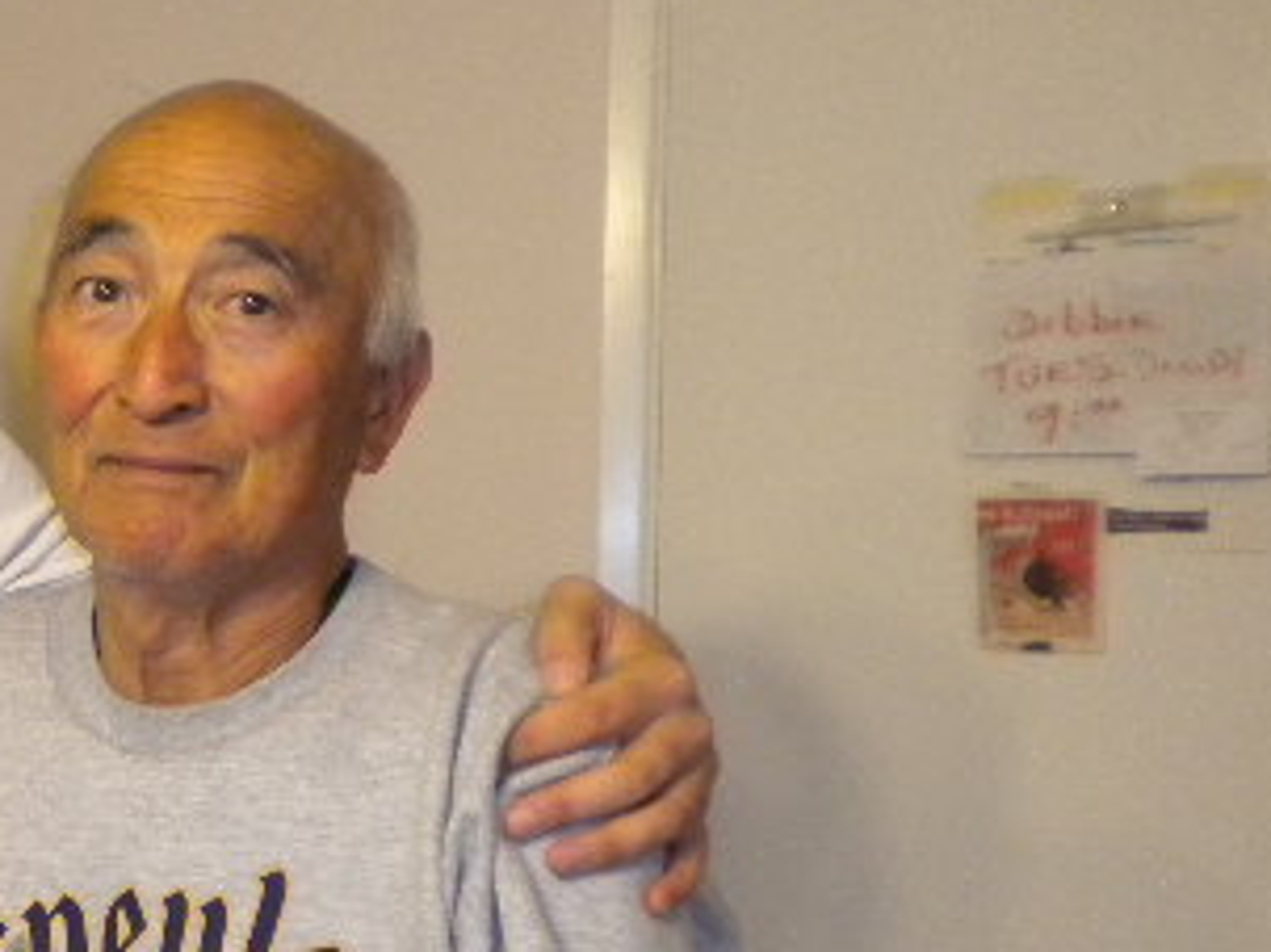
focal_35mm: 74
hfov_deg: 24.9
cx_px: -42
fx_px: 2716
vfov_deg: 19.9
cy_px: 549
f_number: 3.1
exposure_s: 1/30.6
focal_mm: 6.3
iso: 400
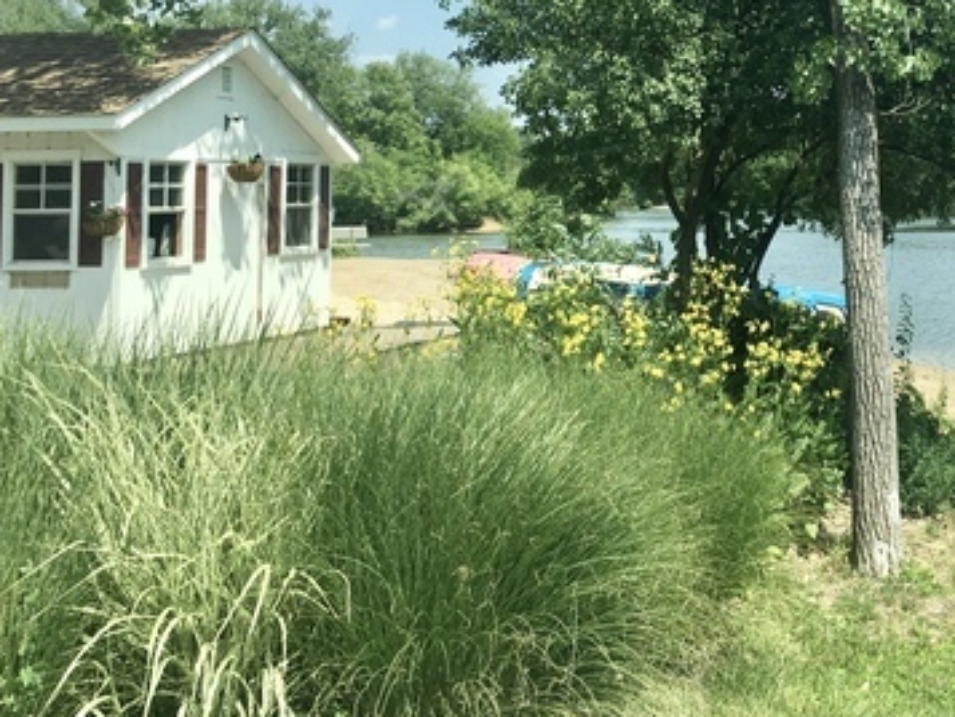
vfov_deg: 27.2
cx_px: 789
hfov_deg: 35.4
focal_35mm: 52
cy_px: 99
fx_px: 1435
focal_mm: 4.15
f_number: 2.2
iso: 25
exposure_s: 1/1148
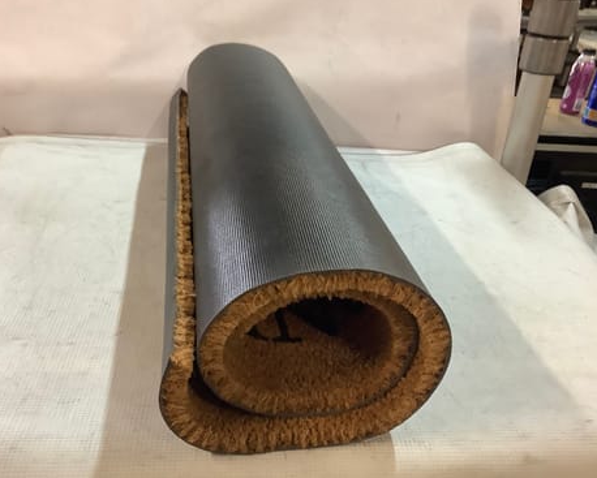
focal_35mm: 33
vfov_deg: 44.6
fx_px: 583
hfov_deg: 54.1
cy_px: 236
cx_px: 279
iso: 200
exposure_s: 1/50
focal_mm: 3.3
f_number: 2.4
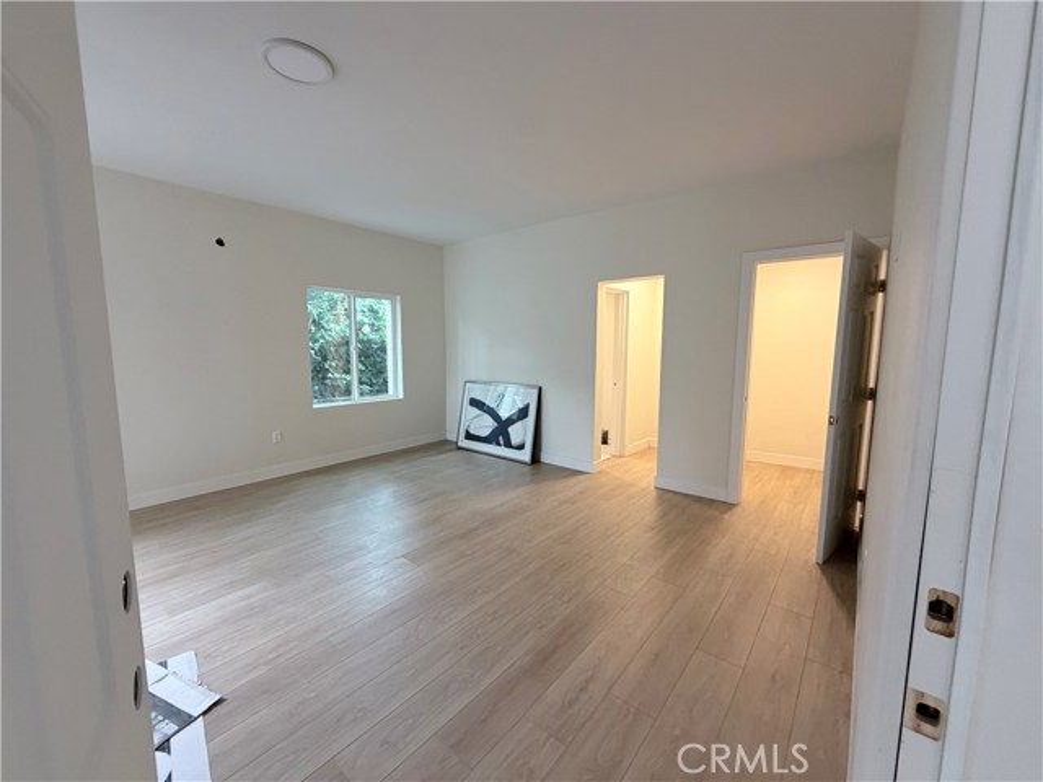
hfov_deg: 102.1
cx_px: 522
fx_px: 422
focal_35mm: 14
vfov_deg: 85.7
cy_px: 391
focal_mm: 2.22
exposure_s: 1/60
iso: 250
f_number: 2.2
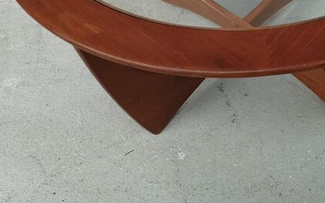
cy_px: -5
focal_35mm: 54
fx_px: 478
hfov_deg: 36.4
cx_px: 253
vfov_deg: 22.9
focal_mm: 3.95
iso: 200
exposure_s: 1/40
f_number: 1.8
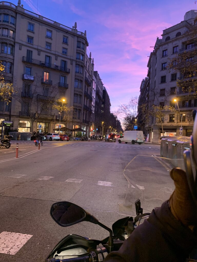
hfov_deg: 53.1
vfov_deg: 67.3
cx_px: 98
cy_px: 131
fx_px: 197
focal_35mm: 26
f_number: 1.8
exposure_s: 1/50
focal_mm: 4.25
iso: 320
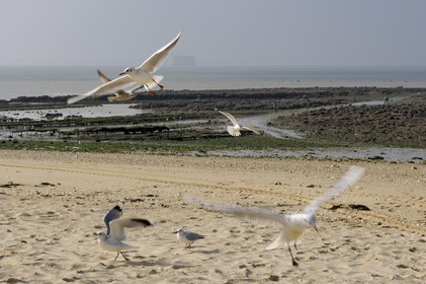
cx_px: 213
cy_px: 142
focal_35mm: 105
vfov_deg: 13.0
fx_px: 1241
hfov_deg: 19.5
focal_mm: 70
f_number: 11
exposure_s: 1/160
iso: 100
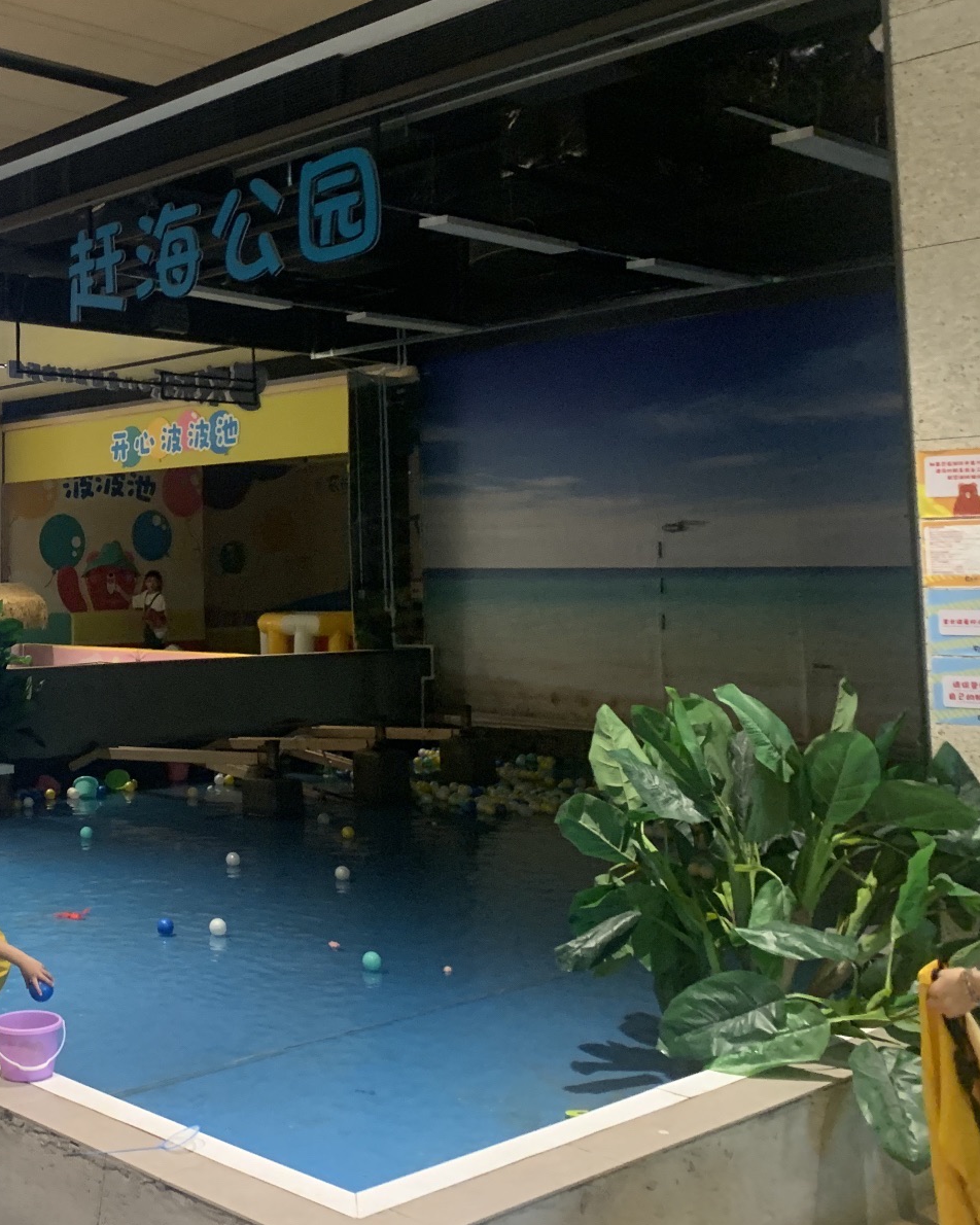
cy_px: 448
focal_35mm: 43
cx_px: 159
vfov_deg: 42.5
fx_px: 1559
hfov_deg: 33.6
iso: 320
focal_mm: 4.25
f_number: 1.8
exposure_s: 1/50
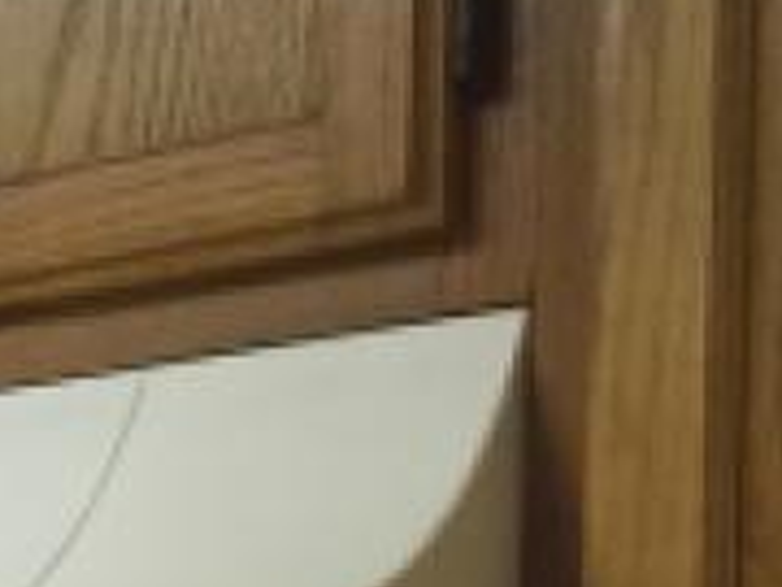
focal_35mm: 165
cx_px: -1190
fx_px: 3727
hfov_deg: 10.2
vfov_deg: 8.3
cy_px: 1407
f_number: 2.2
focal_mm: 4.15
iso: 50
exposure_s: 1/30
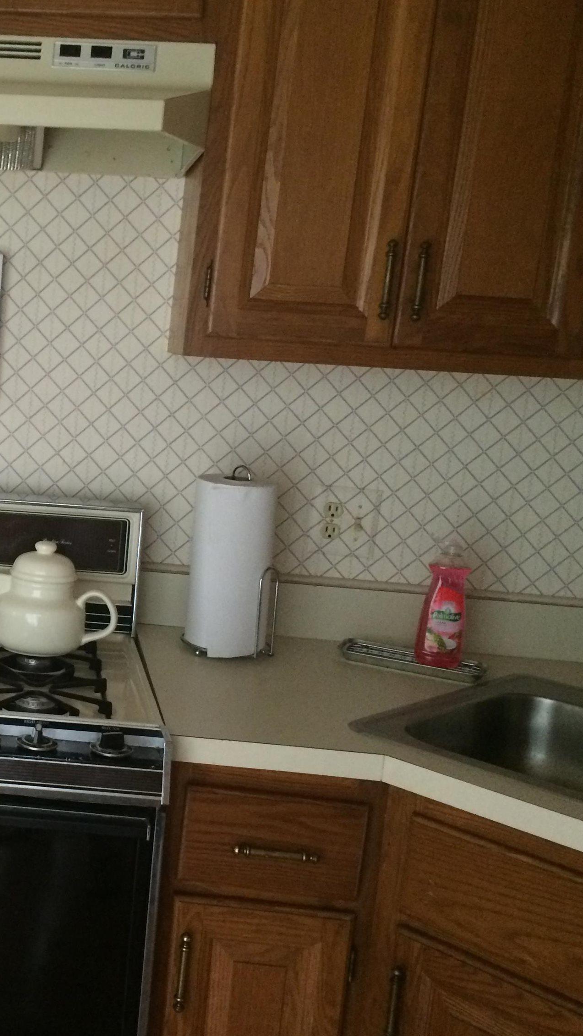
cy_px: 526
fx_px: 1181
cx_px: -52
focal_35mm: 43
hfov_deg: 25.7
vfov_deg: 47.4
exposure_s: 1/20
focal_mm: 4.15
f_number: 2.2
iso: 250
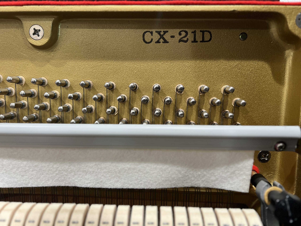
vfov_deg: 53.1
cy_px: 113
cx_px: 150
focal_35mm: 26
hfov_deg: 67.3
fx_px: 226
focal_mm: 5.7
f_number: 1.5
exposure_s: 1/60
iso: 250
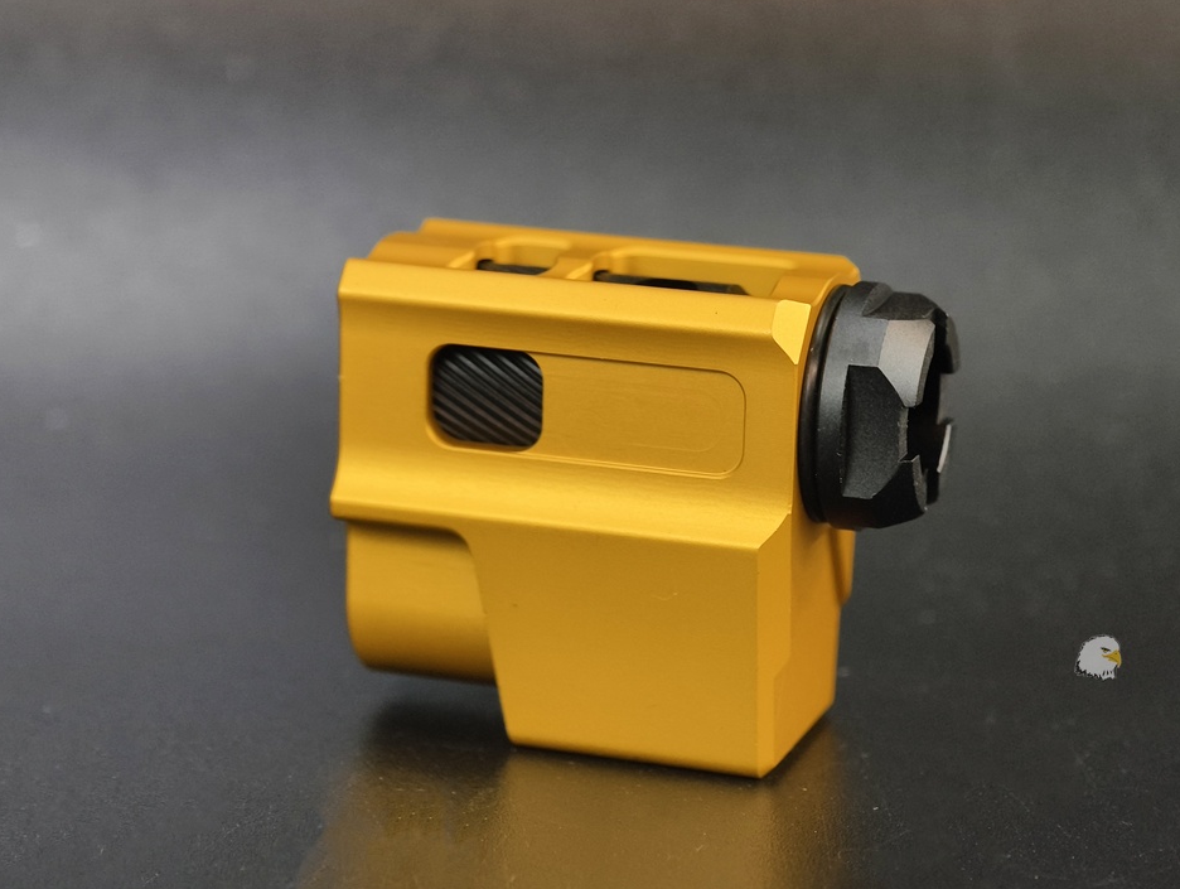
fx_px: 3721
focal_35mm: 109
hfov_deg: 18.0
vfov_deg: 13.6
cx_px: 600
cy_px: 463
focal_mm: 22.48
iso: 1052
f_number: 2.67
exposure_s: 1/30
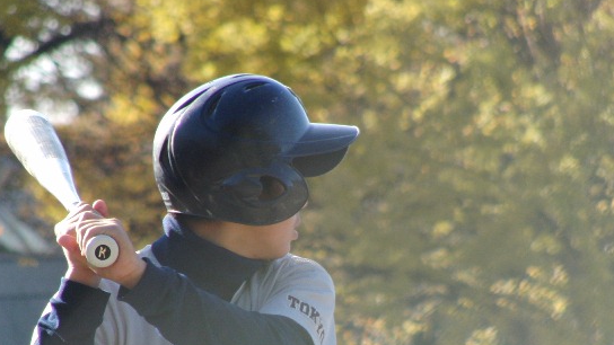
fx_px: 10859
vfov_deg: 1.8
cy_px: 267
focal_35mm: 667
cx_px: 314
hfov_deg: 3.2
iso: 200
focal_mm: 92
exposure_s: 1/400
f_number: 4.5
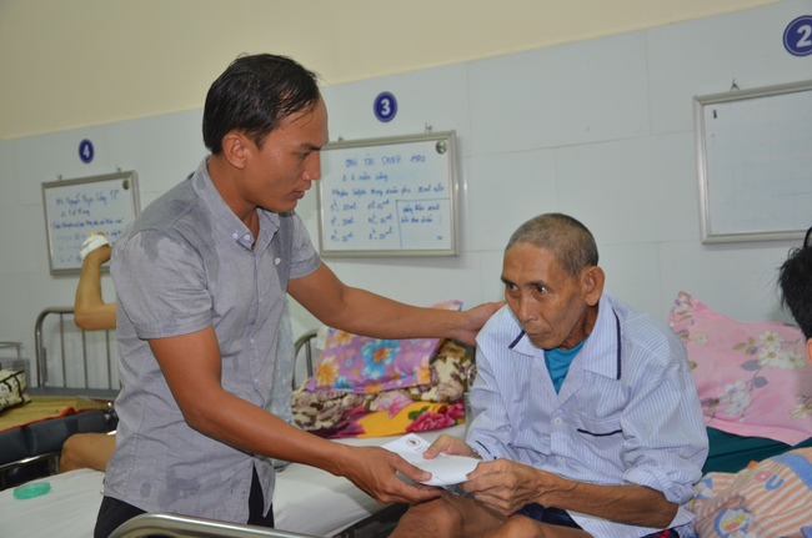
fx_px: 1081
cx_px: 406
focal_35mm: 48
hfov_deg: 41.2
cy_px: 269
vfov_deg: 28.0
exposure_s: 1/60
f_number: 5
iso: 1000
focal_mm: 32
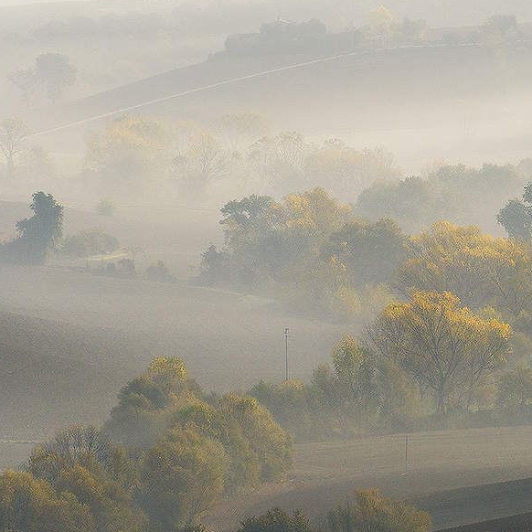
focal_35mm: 630
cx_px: 501
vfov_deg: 2.8
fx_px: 10954
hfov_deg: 2.8
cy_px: 250
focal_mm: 240
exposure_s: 1/500
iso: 100
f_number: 8
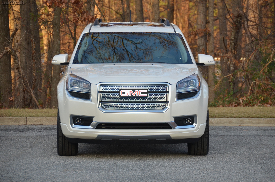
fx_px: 1544
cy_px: 91
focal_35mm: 202
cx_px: 138
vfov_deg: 6.8
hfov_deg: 10.2
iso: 800
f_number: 5.6
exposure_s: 1/500
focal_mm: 135
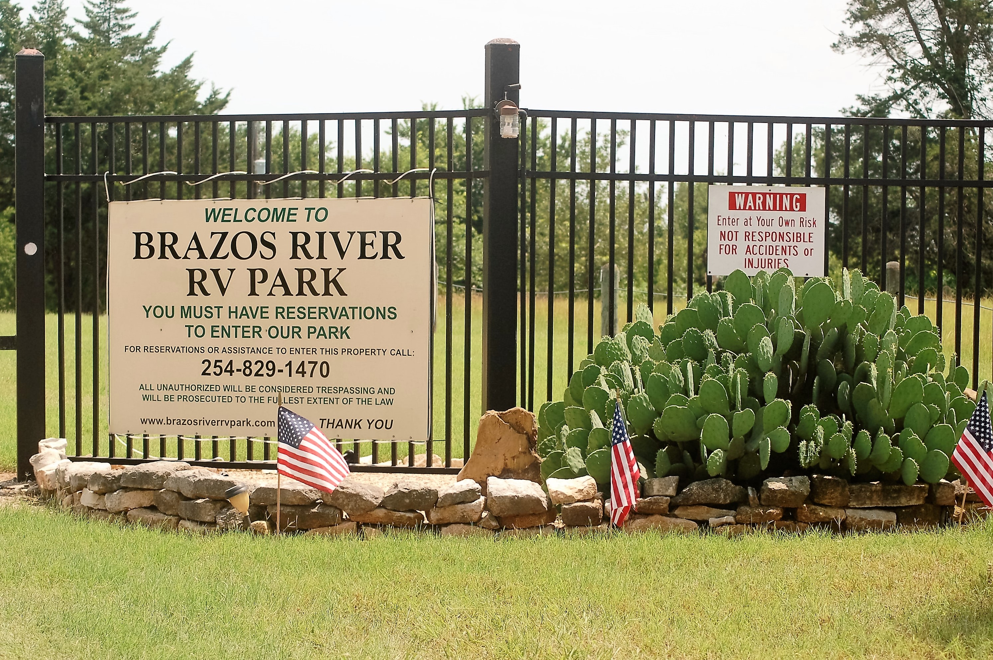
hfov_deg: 19.5
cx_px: 496
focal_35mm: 105
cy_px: 330
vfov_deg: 13.0
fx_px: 2893
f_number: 6.3
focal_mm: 70
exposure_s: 1/640
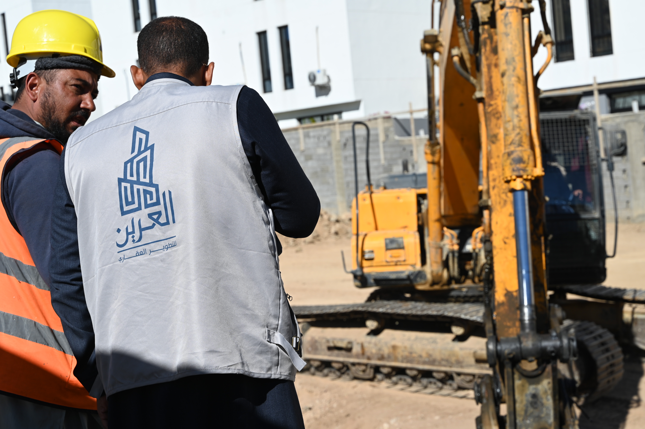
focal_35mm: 57
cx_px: 322
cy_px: 214
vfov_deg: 23.7
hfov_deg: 35.1
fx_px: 1021
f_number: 8
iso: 100
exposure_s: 1/500
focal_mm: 57
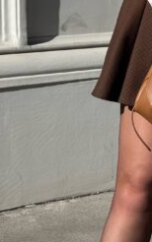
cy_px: 21
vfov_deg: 19.3
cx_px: 183
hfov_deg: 12.1
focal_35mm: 106
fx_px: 702
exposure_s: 1/7092
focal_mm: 6.76
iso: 80
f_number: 1.78
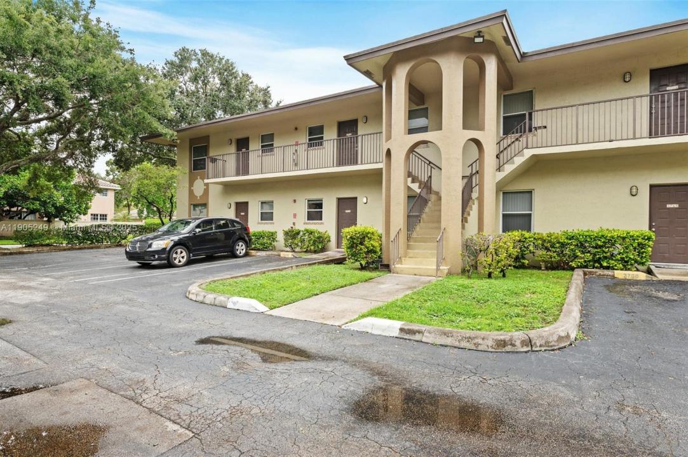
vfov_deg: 61.8
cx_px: 344
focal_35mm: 20
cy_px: 228
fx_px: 382
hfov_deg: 84.0
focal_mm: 20
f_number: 8
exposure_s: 1/60
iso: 200
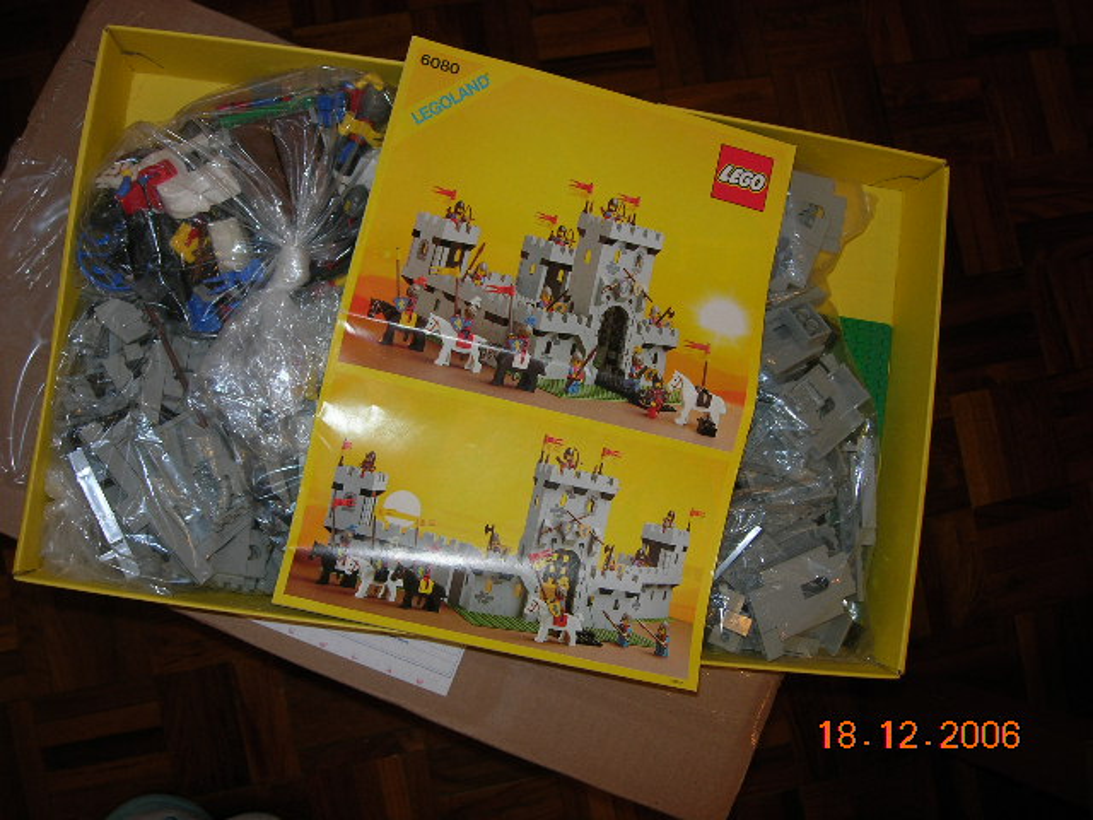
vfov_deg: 37.7
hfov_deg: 49.0
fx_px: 1200
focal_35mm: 38
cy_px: 410
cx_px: 546
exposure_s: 1/60.1
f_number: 2.8
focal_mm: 7.8
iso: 64
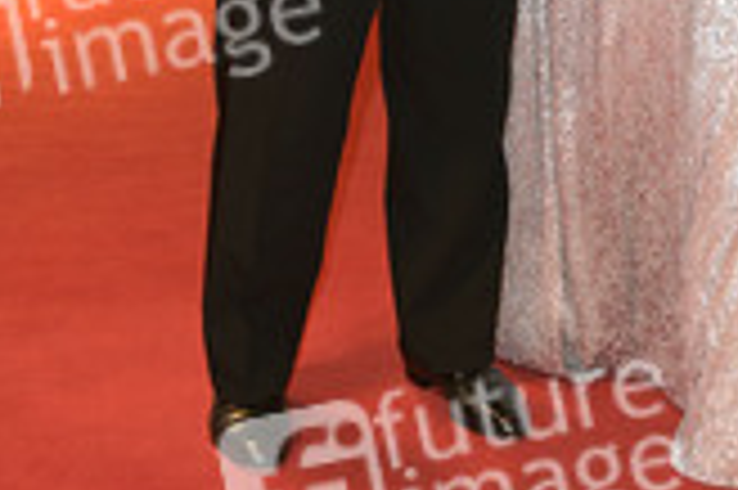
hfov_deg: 16.7
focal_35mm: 122
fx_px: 2498
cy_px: -207
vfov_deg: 10.9
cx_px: 580
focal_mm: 50
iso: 1250
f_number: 5.6
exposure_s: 1/250
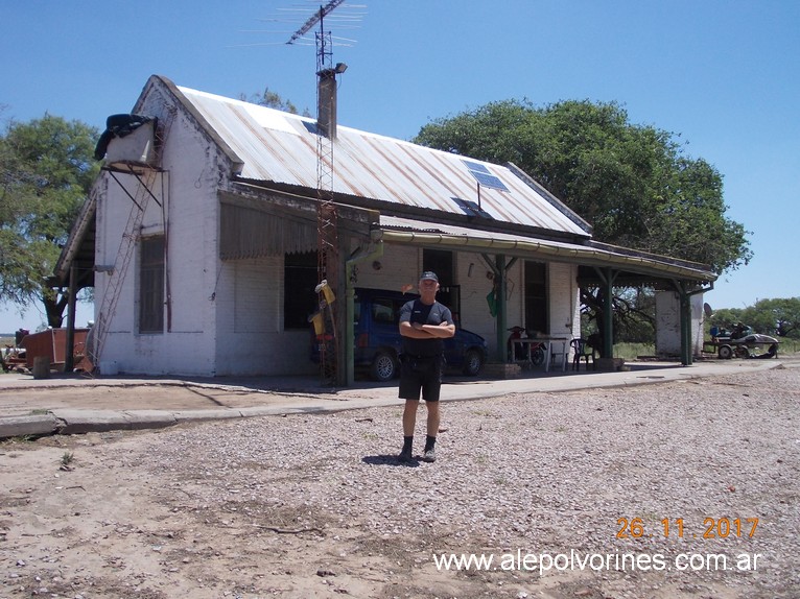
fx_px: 878
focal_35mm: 38
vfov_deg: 37.7
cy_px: 300
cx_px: 400
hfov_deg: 49.0
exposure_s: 1/320
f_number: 6.2
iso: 80
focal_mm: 5.3
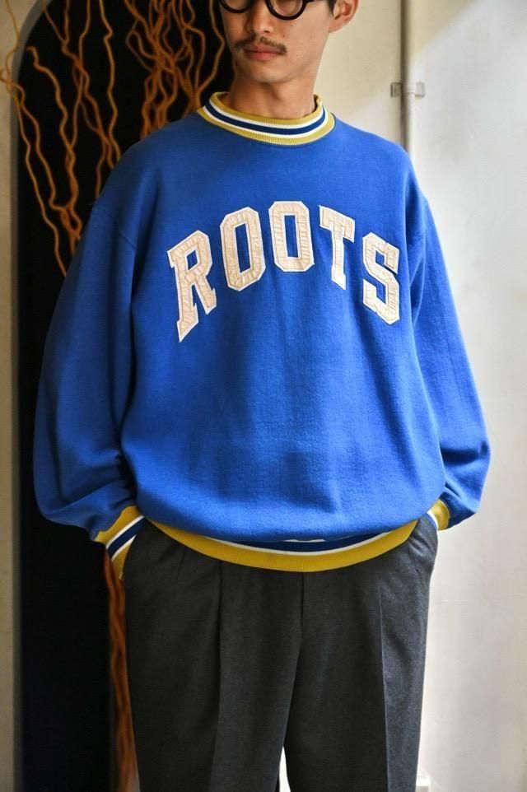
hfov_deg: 20.6
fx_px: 1451
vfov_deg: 30.5
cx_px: 264
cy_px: 396
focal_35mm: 66
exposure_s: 1/100
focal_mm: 66
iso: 6400
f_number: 5.6
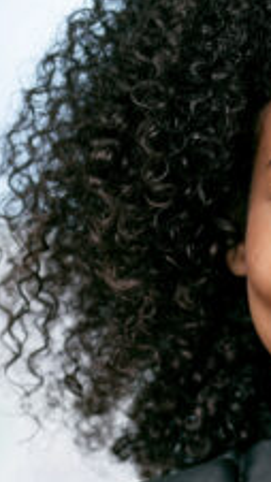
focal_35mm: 237
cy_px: 693
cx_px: 485
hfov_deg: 5.1
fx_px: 3030
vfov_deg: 8.9
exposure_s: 1/125
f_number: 1.8
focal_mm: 50
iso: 100
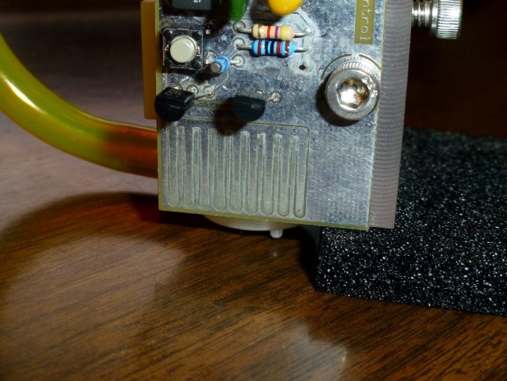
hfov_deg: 34.3
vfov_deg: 26.1
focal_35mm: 56
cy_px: 187
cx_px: 259
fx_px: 820
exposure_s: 1/60
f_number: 4.6
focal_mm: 9.7
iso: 500
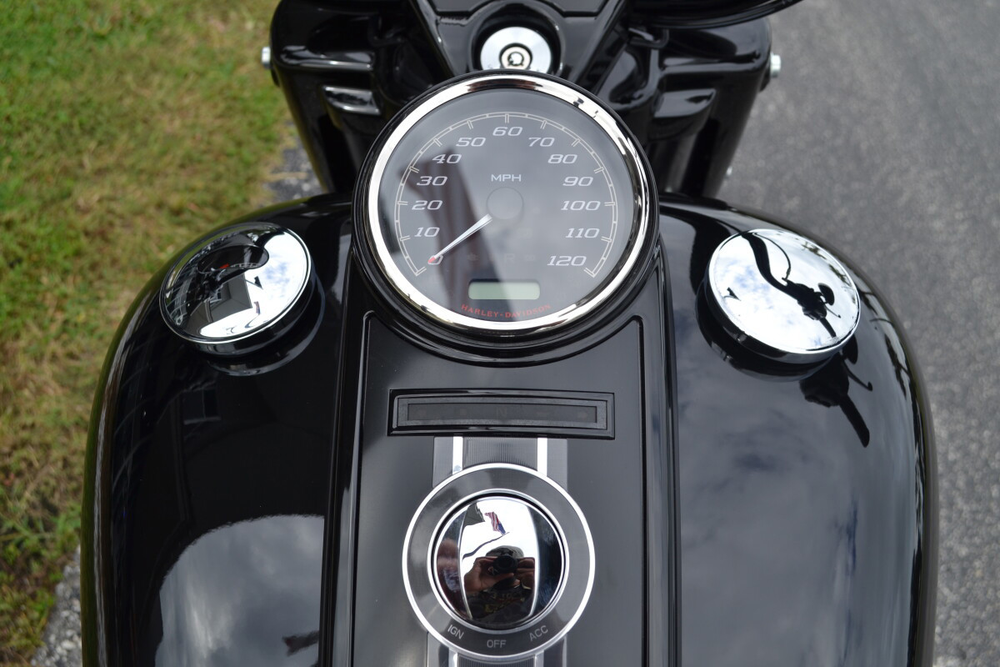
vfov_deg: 36.9
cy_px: 334
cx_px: 500
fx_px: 1000
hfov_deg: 53.1
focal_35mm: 36
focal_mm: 24
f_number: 6.3
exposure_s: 1/160
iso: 100
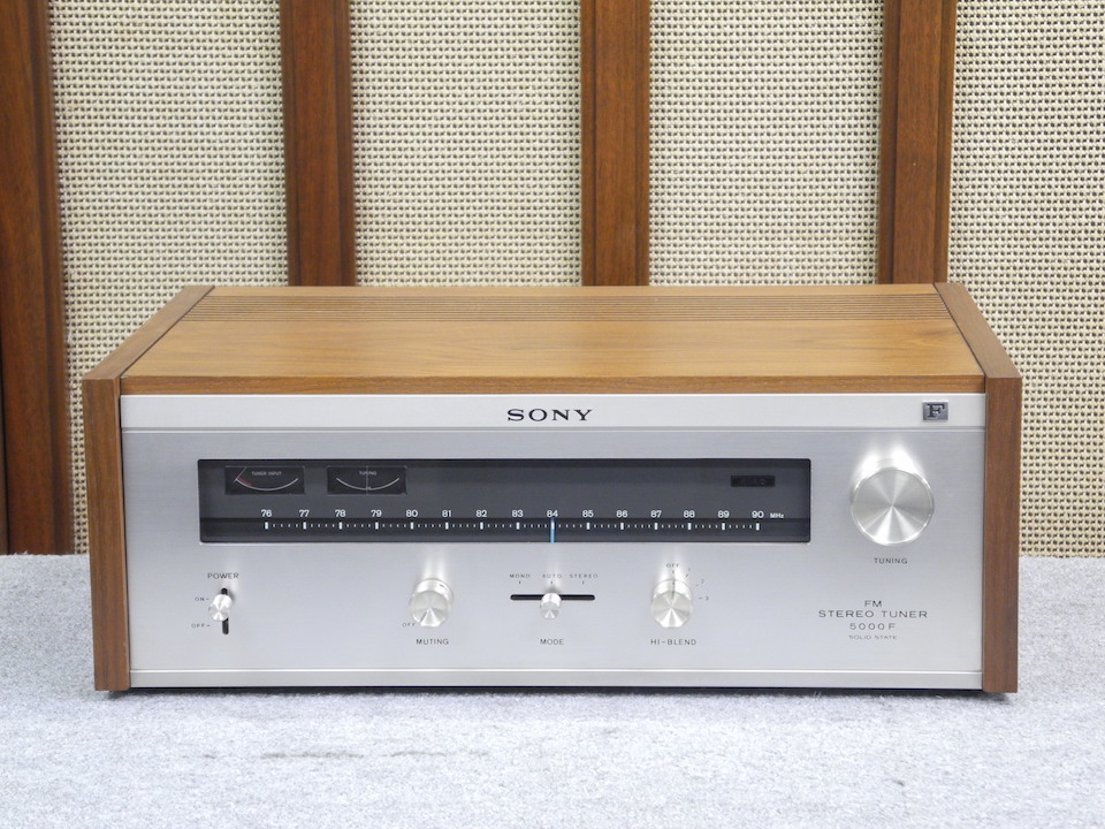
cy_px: 414
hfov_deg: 20.9
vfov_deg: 15.7
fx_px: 3001
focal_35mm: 94
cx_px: 552
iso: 400
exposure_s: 1/12.1
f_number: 4.5
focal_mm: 20.1
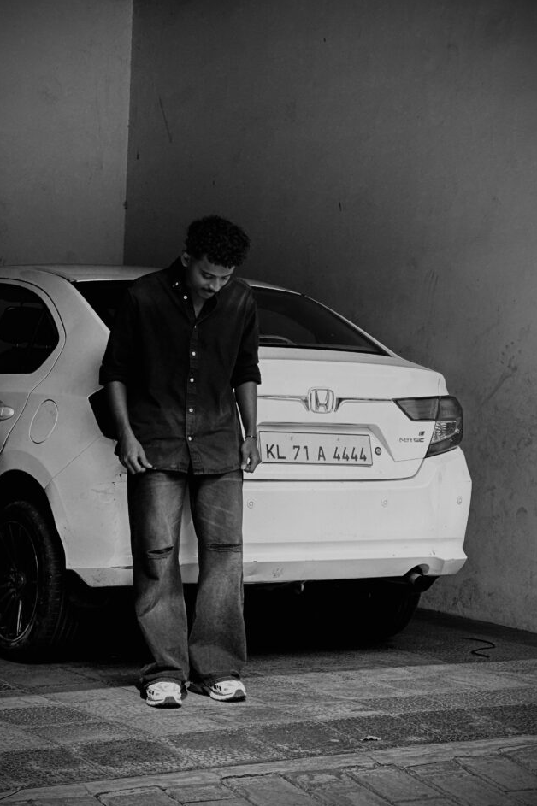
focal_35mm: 87
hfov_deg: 15.7
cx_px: 251
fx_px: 1948
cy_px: 393
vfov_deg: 23.4
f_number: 2.8
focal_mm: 9
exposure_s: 1/121
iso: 40
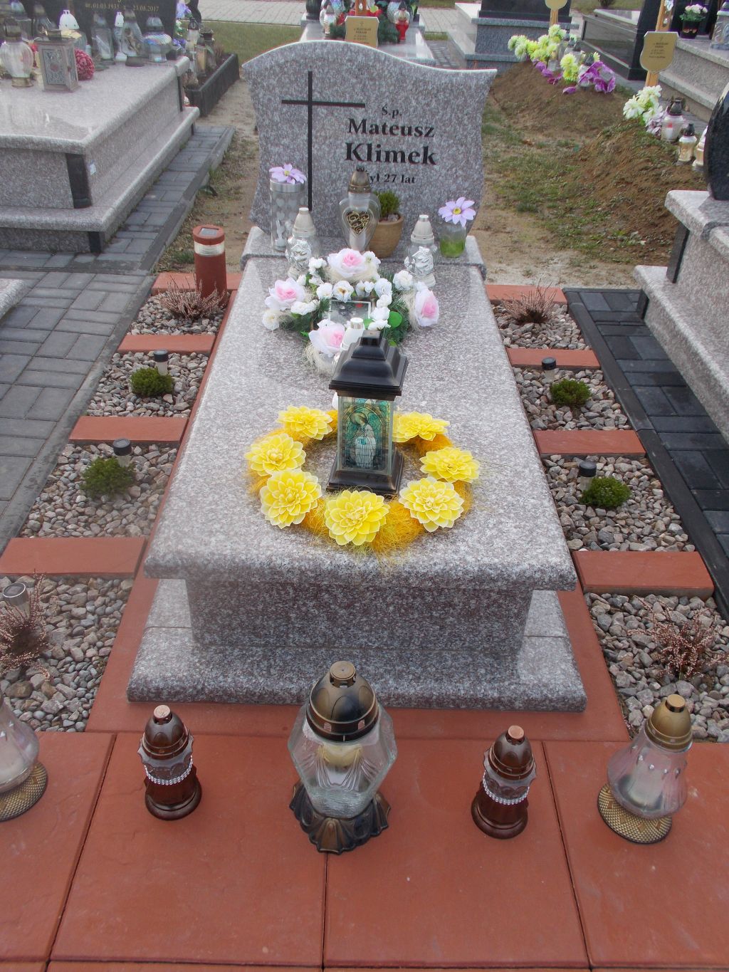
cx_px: 364
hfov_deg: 46.8
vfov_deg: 60.0
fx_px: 842
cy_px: 486
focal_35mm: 30
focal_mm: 5.3
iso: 80
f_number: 3.4
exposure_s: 1/160
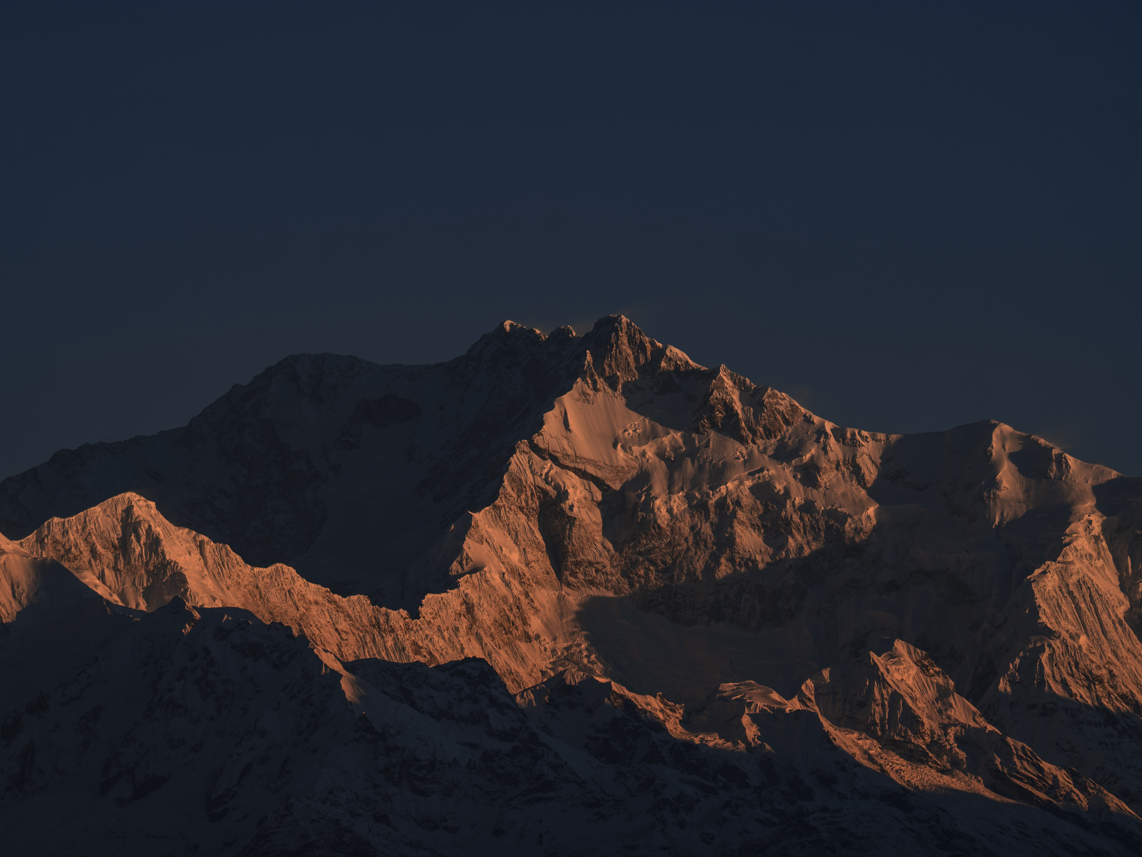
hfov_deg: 4.6
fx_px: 14285
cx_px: 534
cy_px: 429
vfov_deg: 3.4
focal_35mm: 433
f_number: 13
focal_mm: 400
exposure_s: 1/50
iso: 64
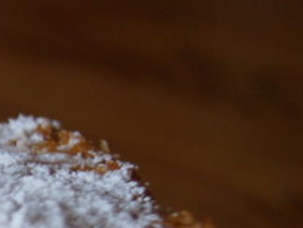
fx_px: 1761
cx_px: -453
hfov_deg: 8.8
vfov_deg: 7.1
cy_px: 509
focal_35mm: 201
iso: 320
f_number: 4
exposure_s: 1/60
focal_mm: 22
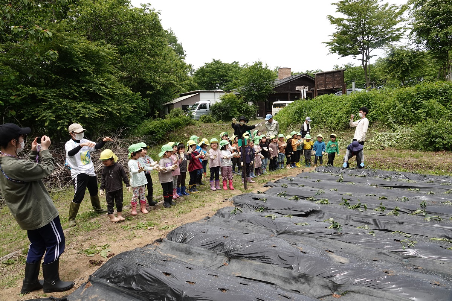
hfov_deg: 71.5
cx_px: 226
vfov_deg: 51.3
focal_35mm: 25
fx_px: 314
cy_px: 150
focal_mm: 9.02
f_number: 4
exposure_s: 1/400
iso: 100
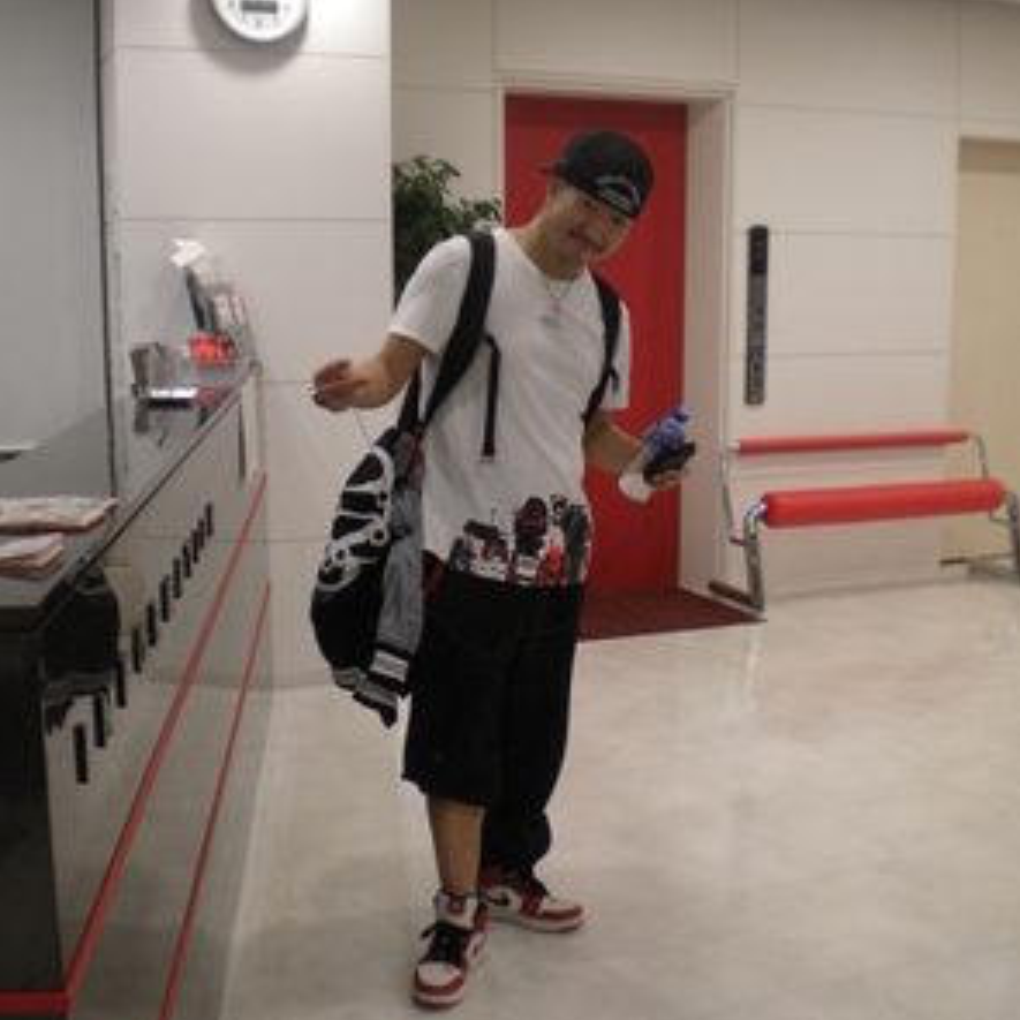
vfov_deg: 40.0
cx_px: 512
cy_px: 519
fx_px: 1400
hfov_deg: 40.0
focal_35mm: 42
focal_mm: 6.3
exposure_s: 1/60
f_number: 3.1
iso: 328
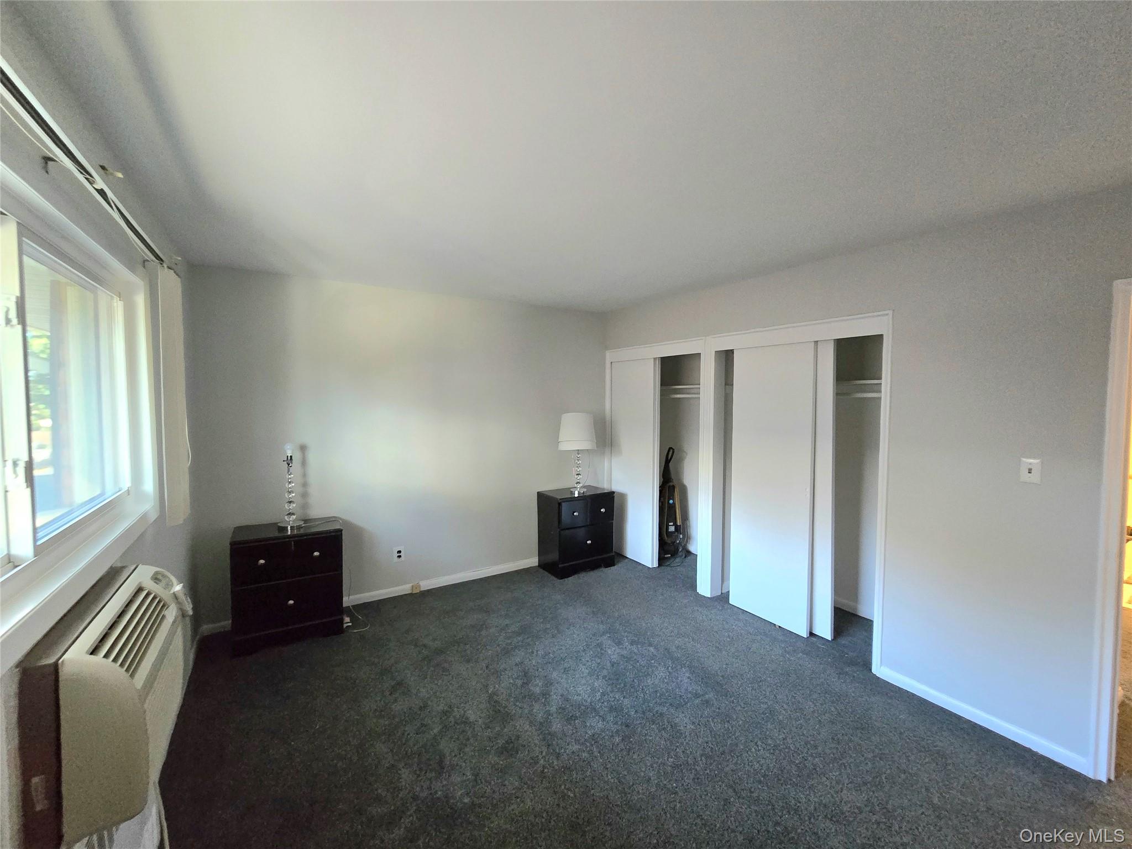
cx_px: 566
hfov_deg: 106.2
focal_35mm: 13
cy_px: 424
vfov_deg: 89.9
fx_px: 425
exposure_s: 1/60.2
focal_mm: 2.2
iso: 800
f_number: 2.2
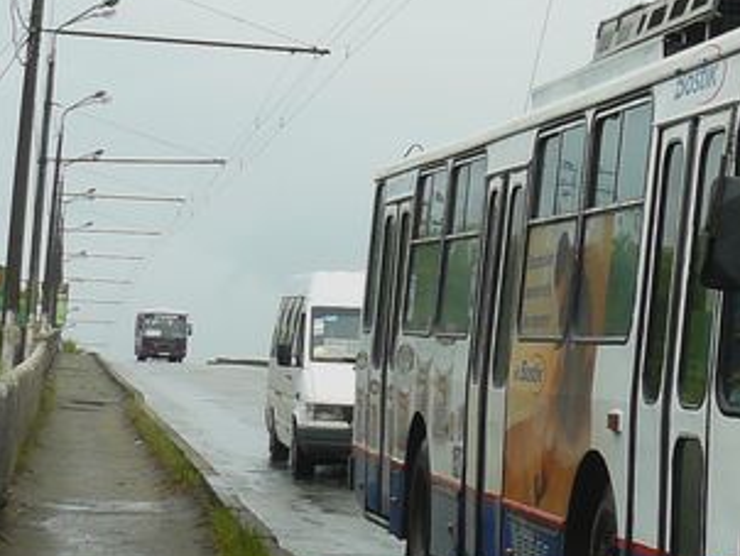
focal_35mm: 122
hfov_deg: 14.7
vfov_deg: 12.1
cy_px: 118
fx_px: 2610
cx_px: 1193
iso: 100
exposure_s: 1/400
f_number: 4
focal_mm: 6
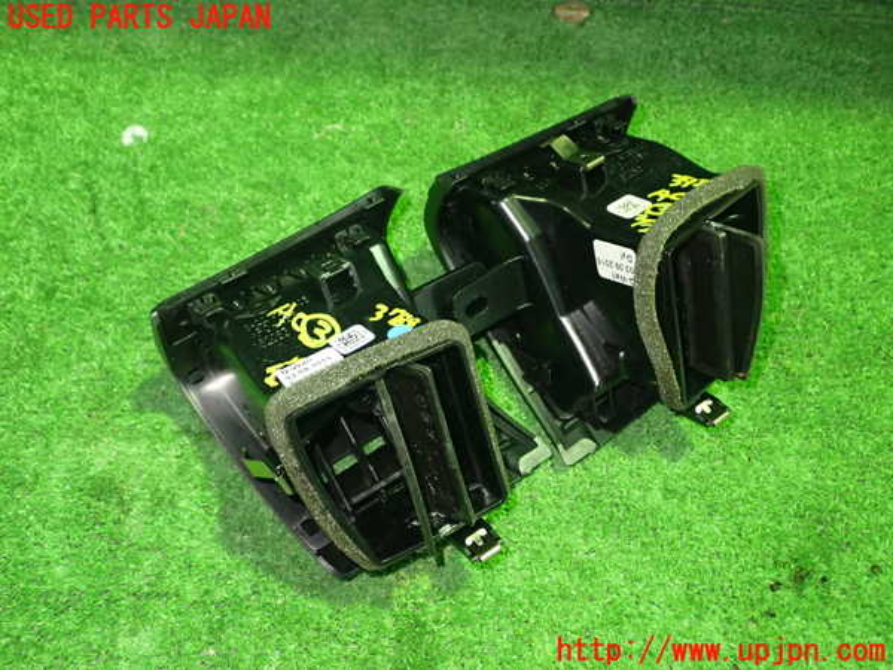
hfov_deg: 51.4
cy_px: 335
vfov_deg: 39.7
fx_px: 929
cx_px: 446
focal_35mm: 36
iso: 800
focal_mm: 6.37
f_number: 2.5
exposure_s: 1/20
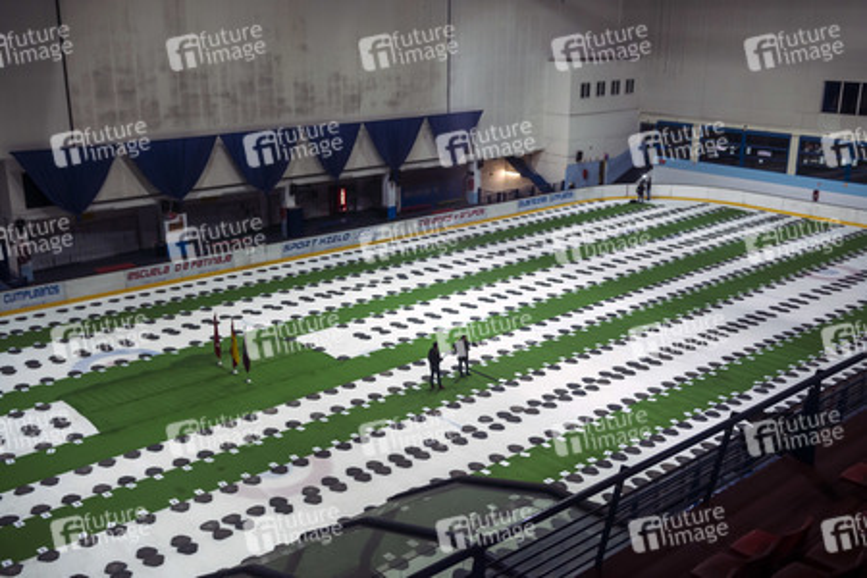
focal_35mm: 36
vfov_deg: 36.9
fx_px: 867
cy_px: 289
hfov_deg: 53.1
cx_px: 434
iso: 800
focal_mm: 24
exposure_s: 1/100
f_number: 2.8
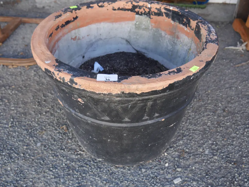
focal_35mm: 34
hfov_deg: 53.9
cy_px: 94
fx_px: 245
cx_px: 124
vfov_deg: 41.8
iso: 200
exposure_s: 1/125
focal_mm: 17
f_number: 4.5
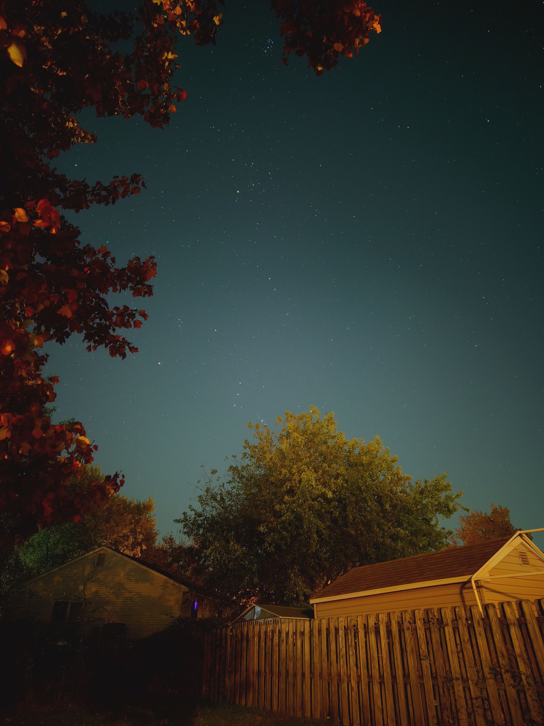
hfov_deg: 58.9
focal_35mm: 23
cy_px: 363
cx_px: 272
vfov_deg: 73.9
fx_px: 482
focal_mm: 5.4
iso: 400
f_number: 1.8
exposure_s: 4.87
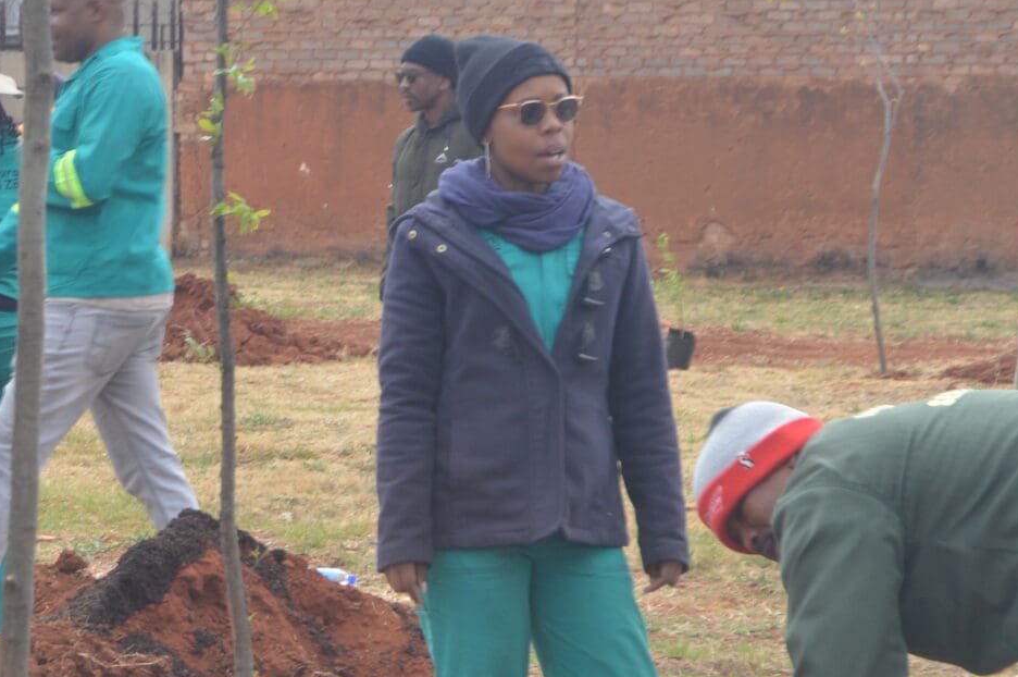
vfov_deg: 7.0
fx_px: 5565
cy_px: 497
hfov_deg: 10.4
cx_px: 128
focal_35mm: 197
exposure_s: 1/200
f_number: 6.3
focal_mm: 48
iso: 100
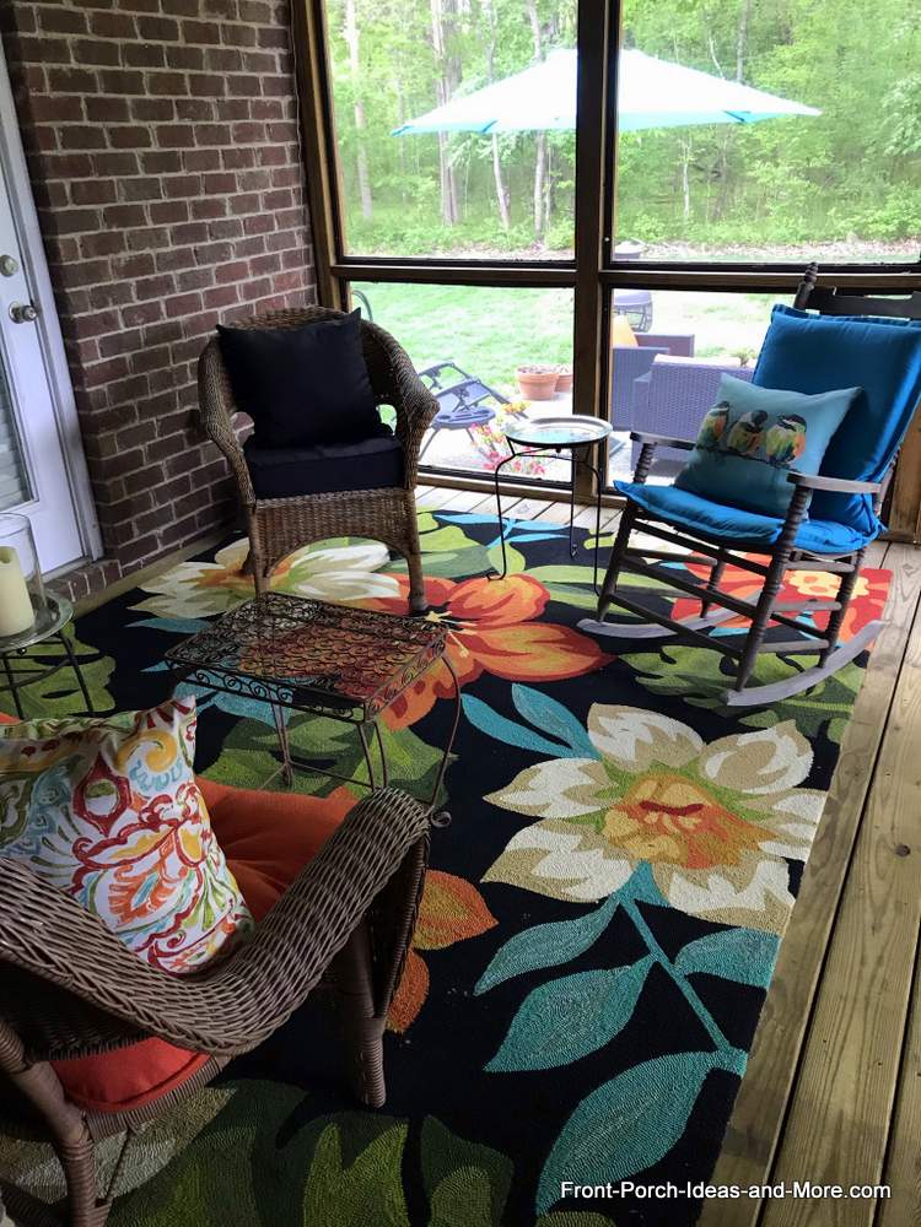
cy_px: 614
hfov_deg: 49.7
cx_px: 460
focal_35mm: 28
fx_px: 993
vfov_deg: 63.4
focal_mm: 3.99
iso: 40
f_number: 1.8
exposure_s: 1/17
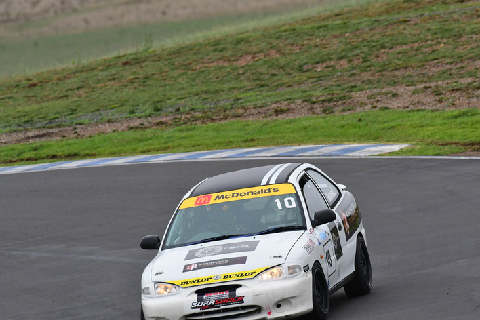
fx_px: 11306
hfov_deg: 2.4
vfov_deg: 1.6
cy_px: 178
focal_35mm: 848
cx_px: 266
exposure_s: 1/640
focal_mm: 500
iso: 1000
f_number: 9
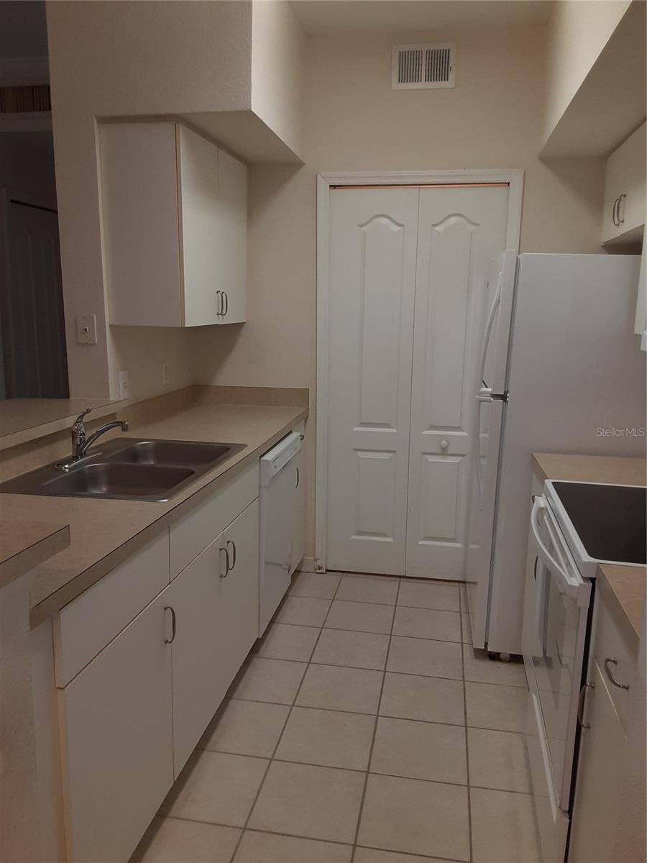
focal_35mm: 27
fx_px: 673
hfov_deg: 51.4
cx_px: 324
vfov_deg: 65.3
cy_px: 432
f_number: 1.9
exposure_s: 1/60
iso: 125
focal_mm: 2.91
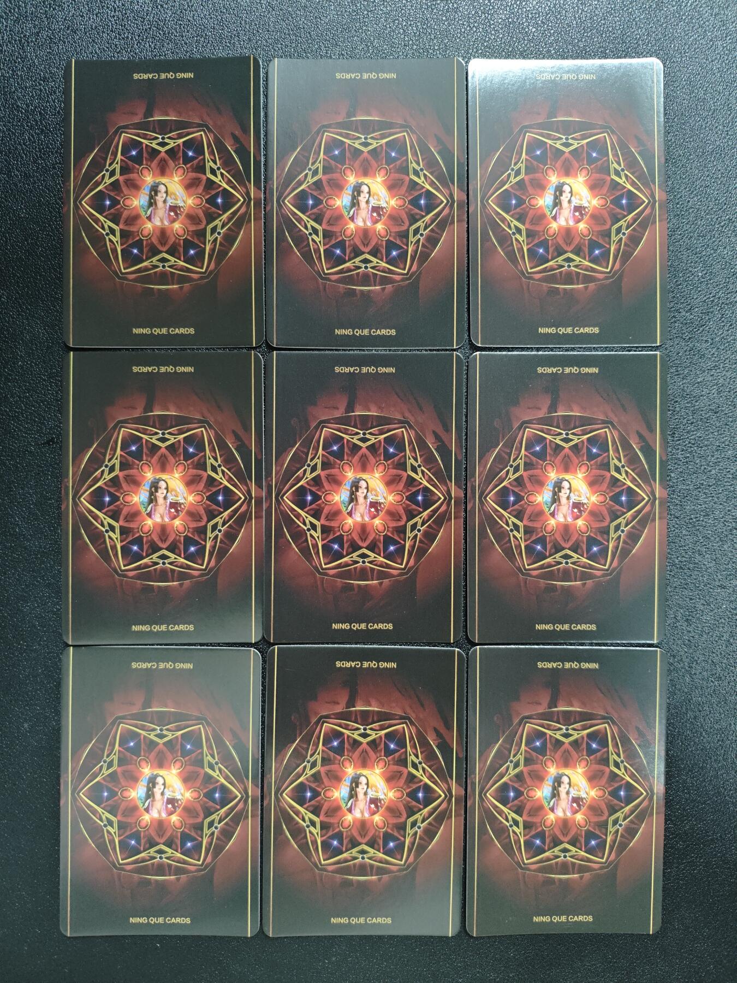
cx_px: 368
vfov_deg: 67.3
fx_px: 738
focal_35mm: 26
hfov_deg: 53.1
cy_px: 492
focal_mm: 4.94
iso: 1250
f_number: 1.5
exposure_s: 1/100
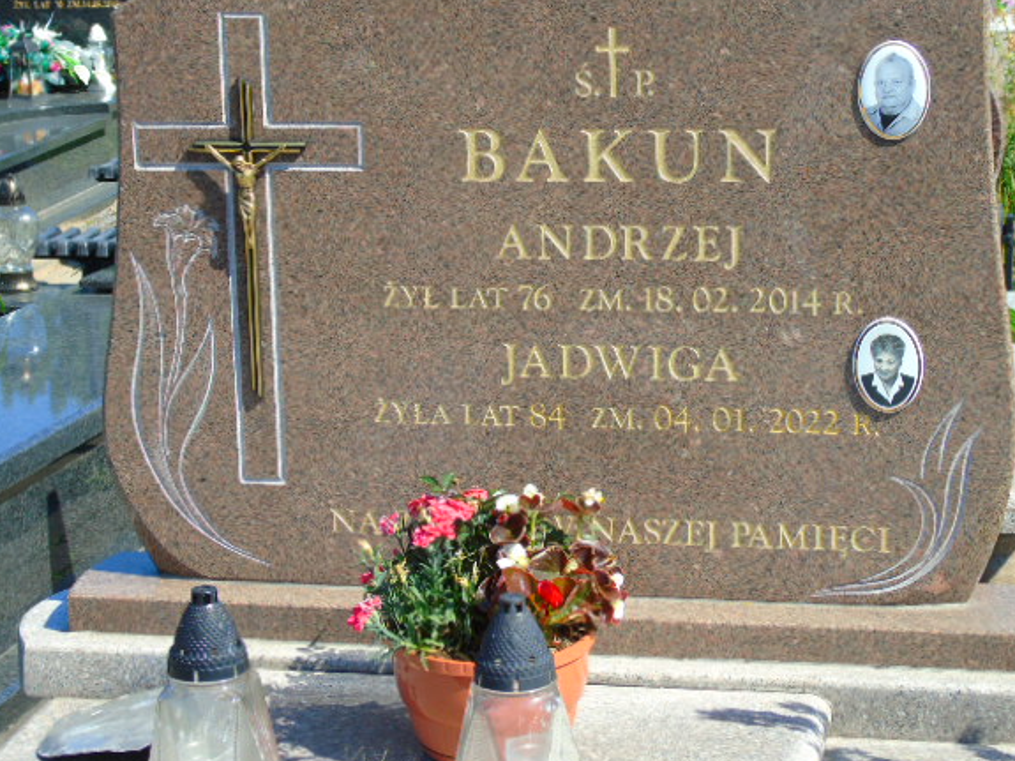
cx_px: 556
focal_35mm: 79
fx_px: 2316
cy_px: 348
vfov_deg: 18.7
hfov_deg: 24.7
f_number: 4.7
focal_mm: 13
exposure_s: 1/250
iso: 80
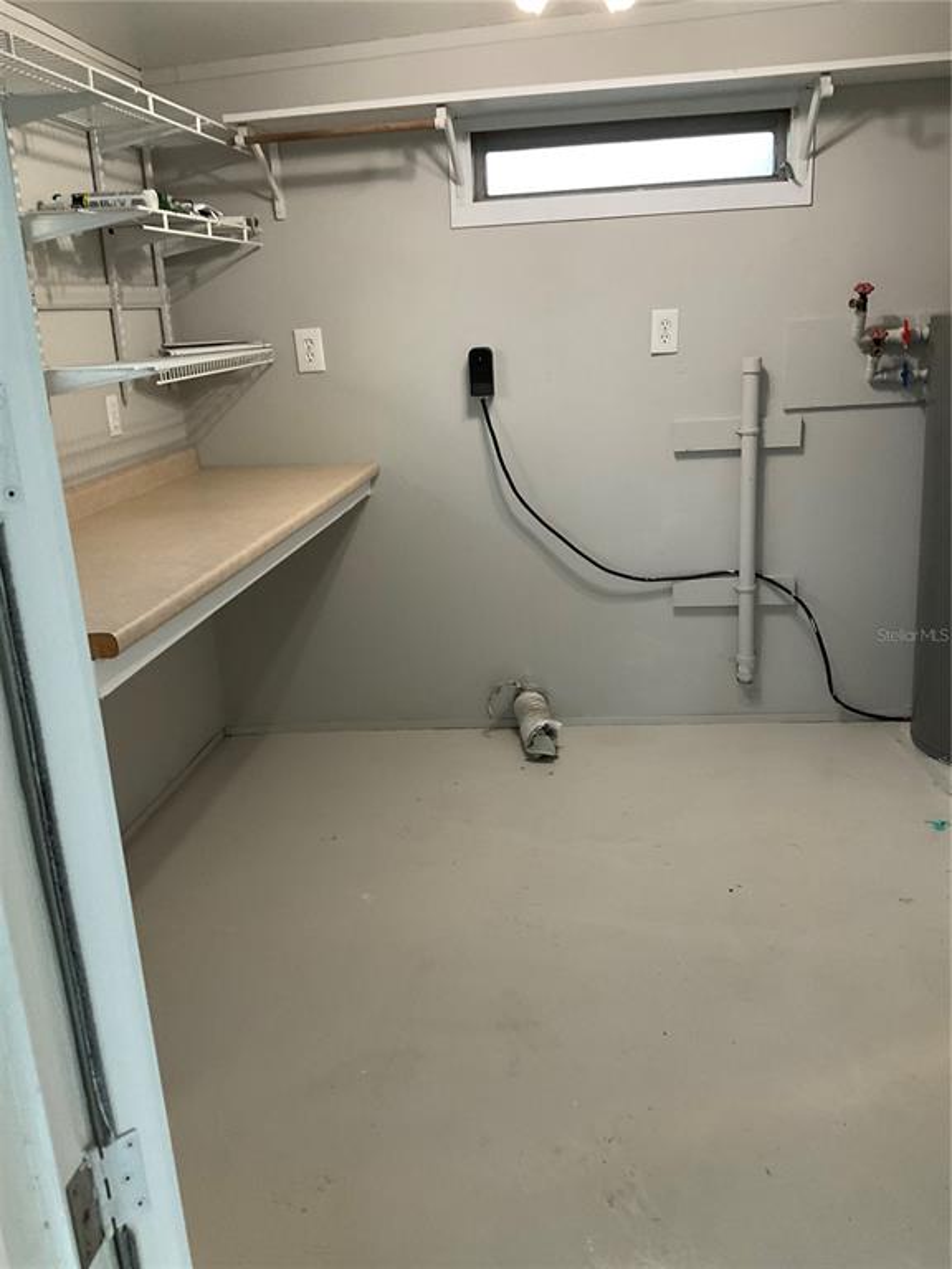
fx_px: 1063
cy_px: 634
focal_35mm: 29
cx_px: 476
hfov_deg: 48.2
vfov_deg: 61.7
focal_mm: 3
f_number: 1.8
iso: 125
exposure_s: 1/60
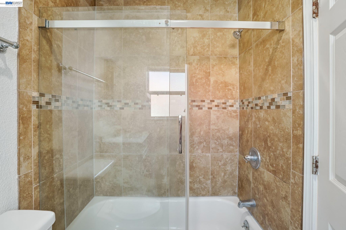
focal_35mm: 16
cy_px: 115
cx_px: 173
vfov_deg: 73.7
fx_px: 154
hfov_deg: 96.7
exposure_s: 1/8
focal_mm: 16
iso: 400
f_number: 8
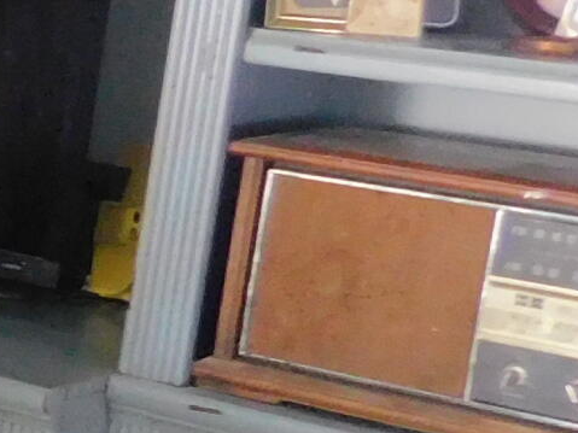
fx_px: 2404
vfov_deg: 10.3
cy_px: 257
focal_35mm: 144
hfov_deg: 10.4
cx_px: -1084
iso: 400
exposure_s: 1/10
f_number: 3
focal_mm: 4
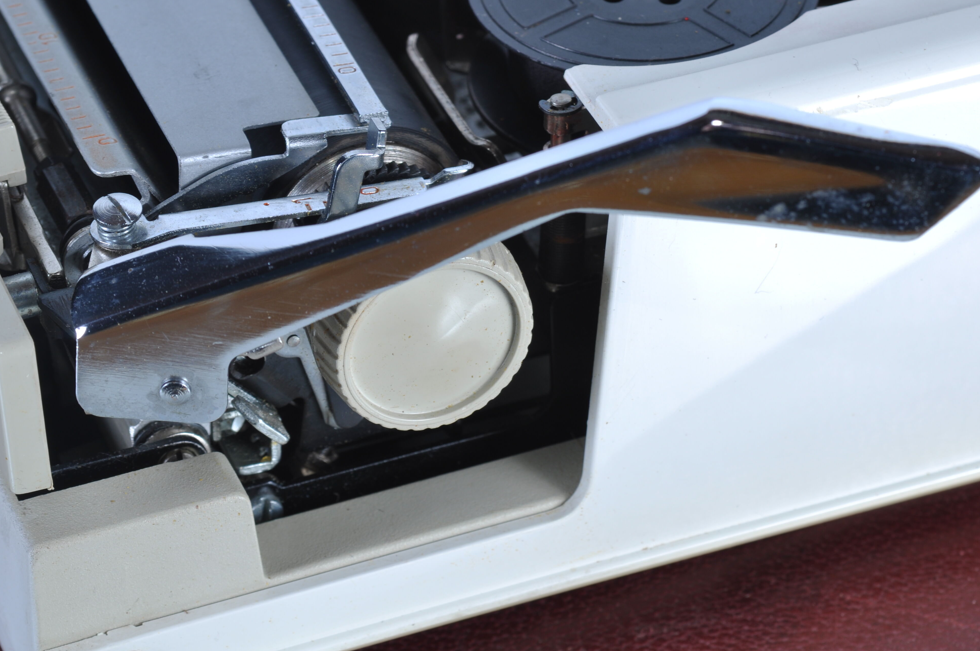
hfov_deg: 11.7
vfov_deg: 7.8
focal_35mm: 176
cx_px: 496
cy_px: 339
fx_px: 4773
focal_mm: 105
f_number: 16
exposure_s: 1/100
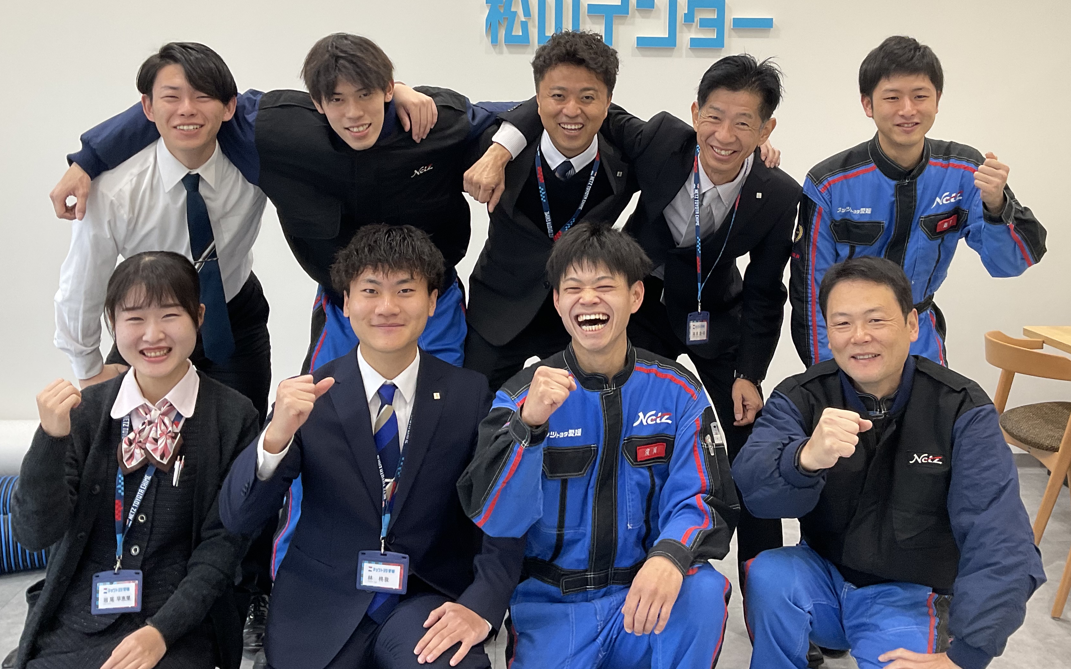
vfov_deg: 34.0
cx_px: 600
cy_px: 206
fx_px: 1080
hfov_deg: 52.6
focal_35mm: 37
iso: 64
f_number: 1.8
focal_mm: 3
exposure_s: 1/60
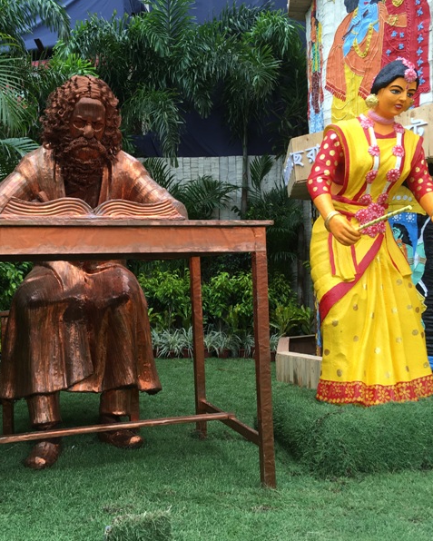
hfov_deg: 39.1
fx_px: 609
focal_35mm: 38
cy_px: 270
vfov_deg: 47.9
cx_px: 184
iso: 32
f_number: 2.2
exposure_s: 1/50
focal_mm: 4.15
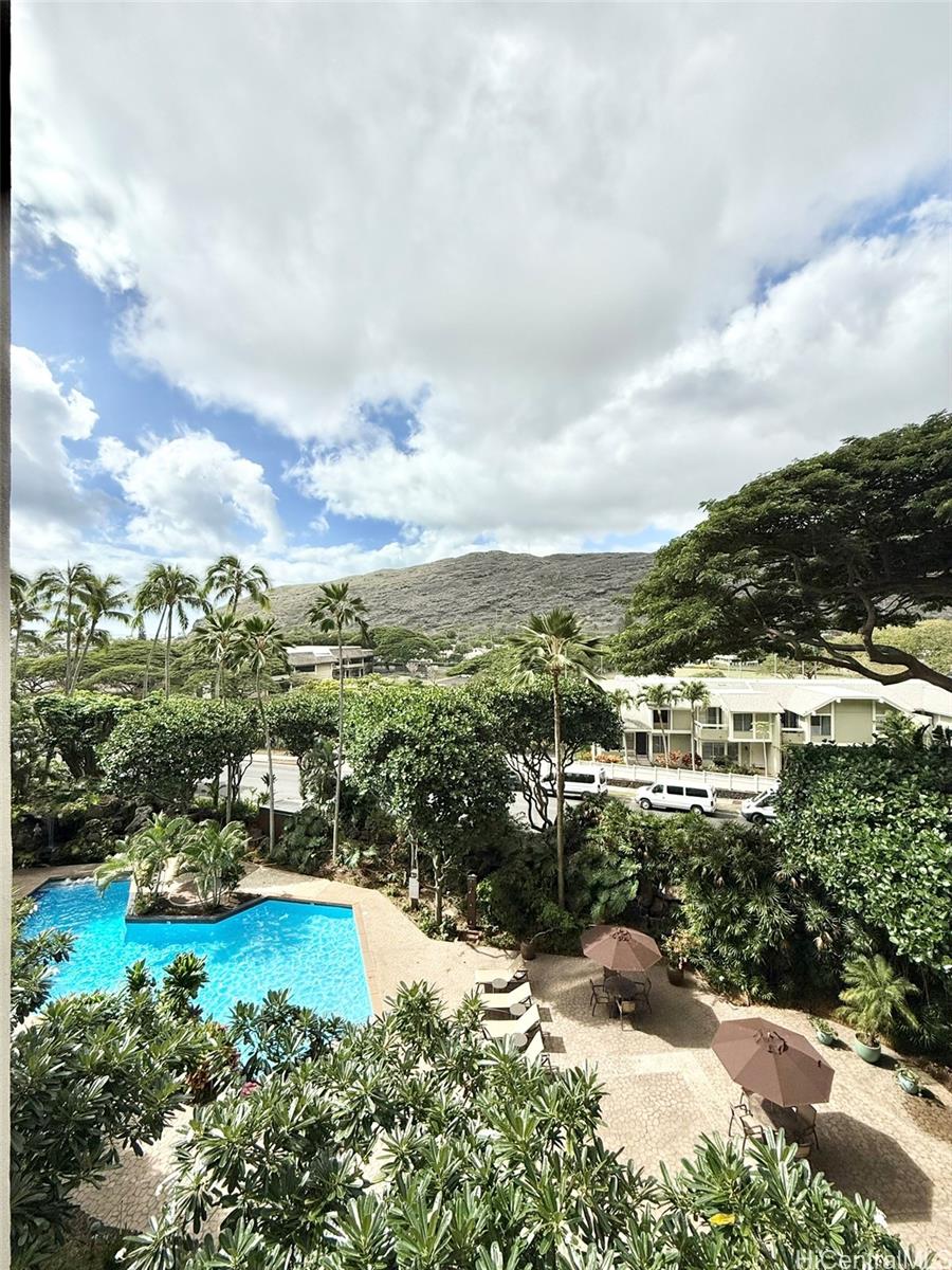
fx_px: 513
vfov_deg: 102.1
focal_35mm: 14
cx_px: 476
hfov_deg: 85.7
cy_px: 635
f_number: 2.2
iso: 50
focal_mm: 2.22
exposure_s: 1/2410
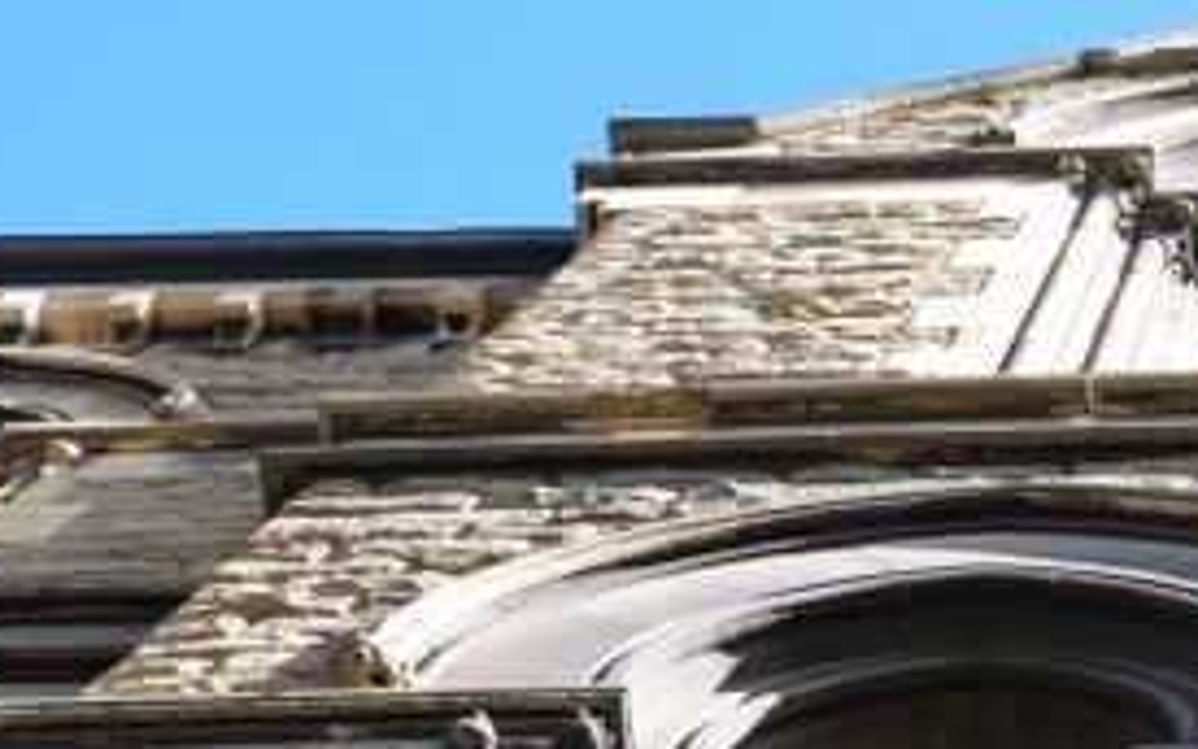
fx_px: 4634
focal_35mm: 142
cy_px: 1058
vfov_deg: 9.0
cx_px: 1468
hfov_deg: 14.2
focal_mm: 25
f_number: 9
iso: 200
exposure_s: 1/100
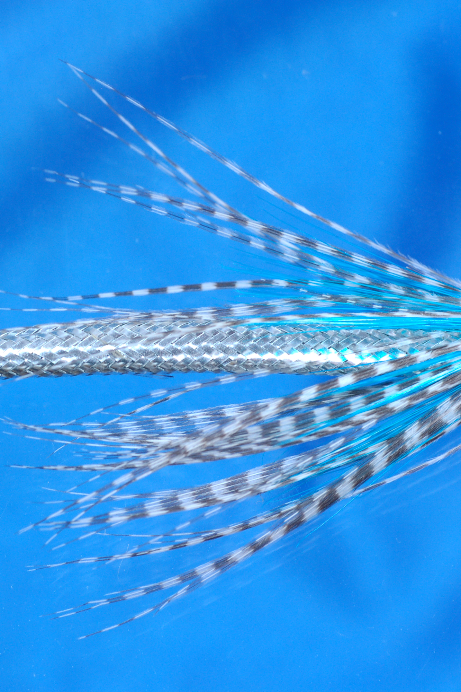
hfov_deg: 8.7
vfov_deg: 13.0
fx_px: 3034
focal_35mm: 158
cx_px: 191
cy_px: 346
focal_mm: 70
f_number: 10
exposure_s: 1/10
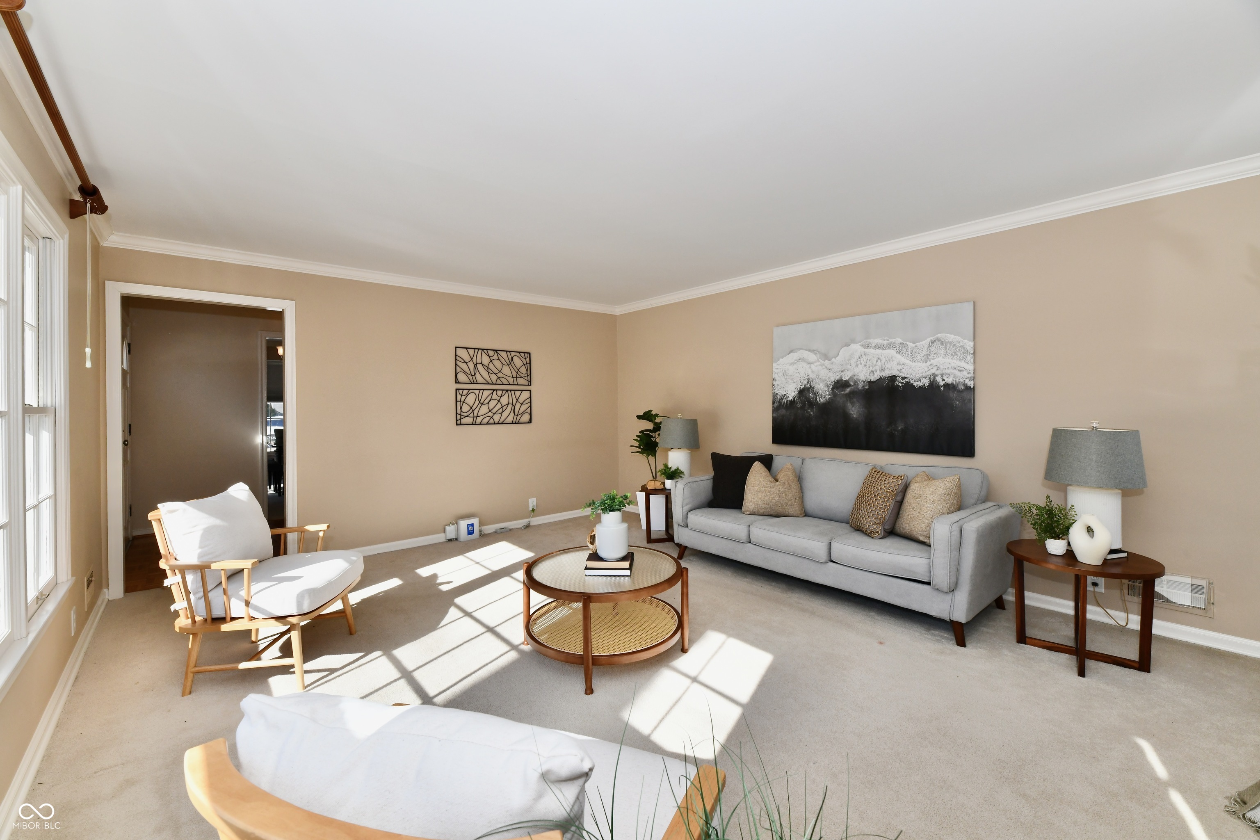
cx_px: 630
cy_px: 420
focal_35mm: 14
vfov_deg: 81.2
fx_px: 490
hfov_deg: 104.3
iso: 640
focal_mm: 14
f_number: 13
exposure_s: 1/250
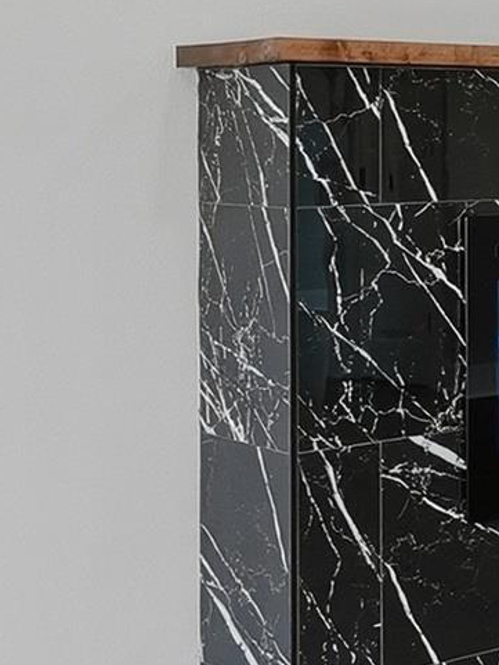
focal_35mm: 99
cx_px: 926
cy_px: 127
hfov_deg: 13.3
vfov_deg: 19.6
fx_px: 1902
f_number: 9
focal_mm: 16.5
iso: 250
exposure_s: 1/60
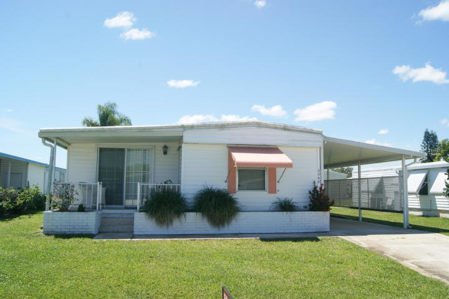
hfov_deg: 61.9
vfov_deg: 43.6
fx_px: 374
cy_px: 150
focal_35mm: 30
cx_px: 224
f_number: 13
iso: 100
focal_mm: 20
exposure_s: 1/160
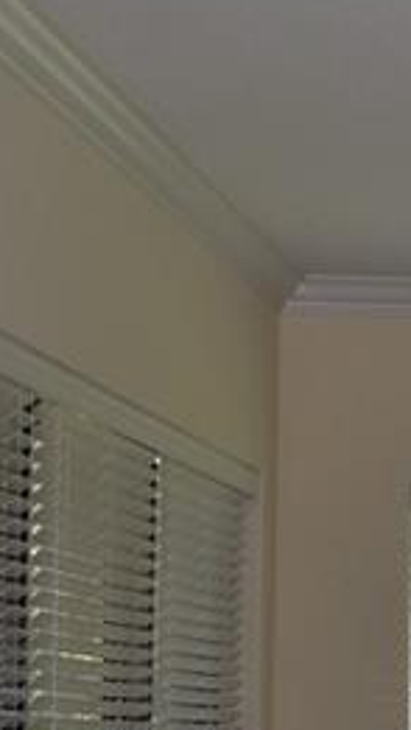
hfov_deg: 9.6
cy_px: 787
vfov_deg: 18.6
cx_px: 998
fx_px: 2148
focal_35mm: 111
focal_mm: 18
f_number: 8
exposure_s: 1/200
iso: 400
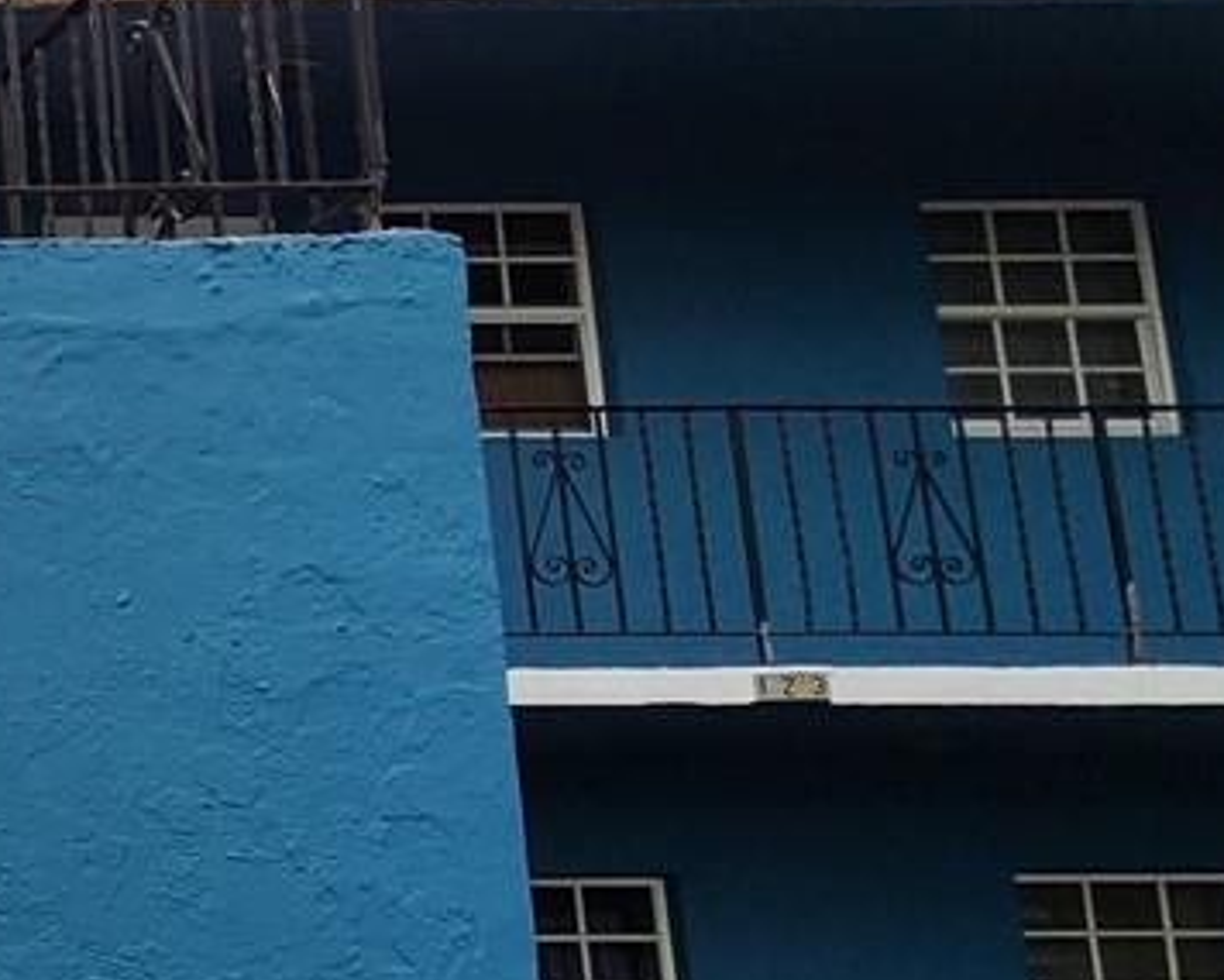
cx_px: -1093
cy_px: 753
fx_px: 2065
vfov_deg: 26.3
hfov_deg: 20.4
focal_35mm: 57
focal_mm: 2.2
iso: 100
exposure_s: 1/119
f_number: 2.2
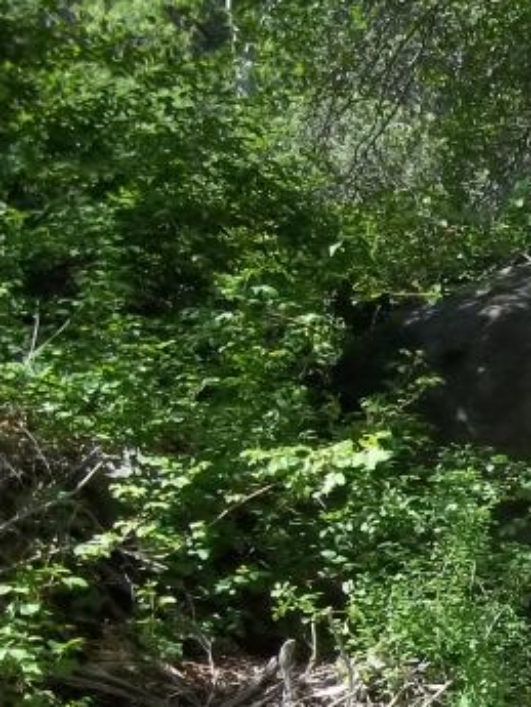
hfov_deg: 13.8
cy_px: 717
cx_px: 968
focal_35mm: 95
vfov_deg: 20.0
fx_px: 1942
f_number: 2.9
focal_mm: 5.7
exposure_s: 1/400
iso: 64
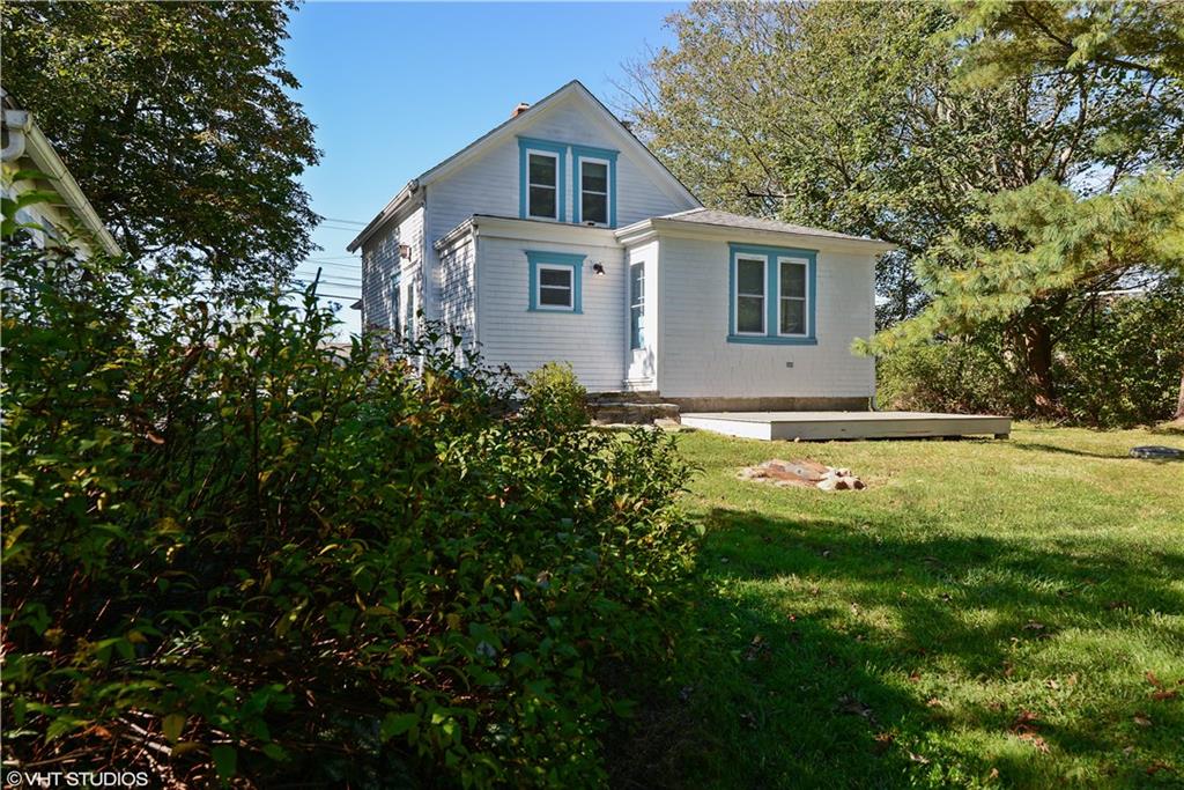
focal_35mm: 24
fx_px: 789
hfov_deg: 73.7
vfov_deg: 53.1
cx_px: 592
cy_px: 395
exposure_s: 1/125
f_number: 10
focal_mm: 24
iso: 200
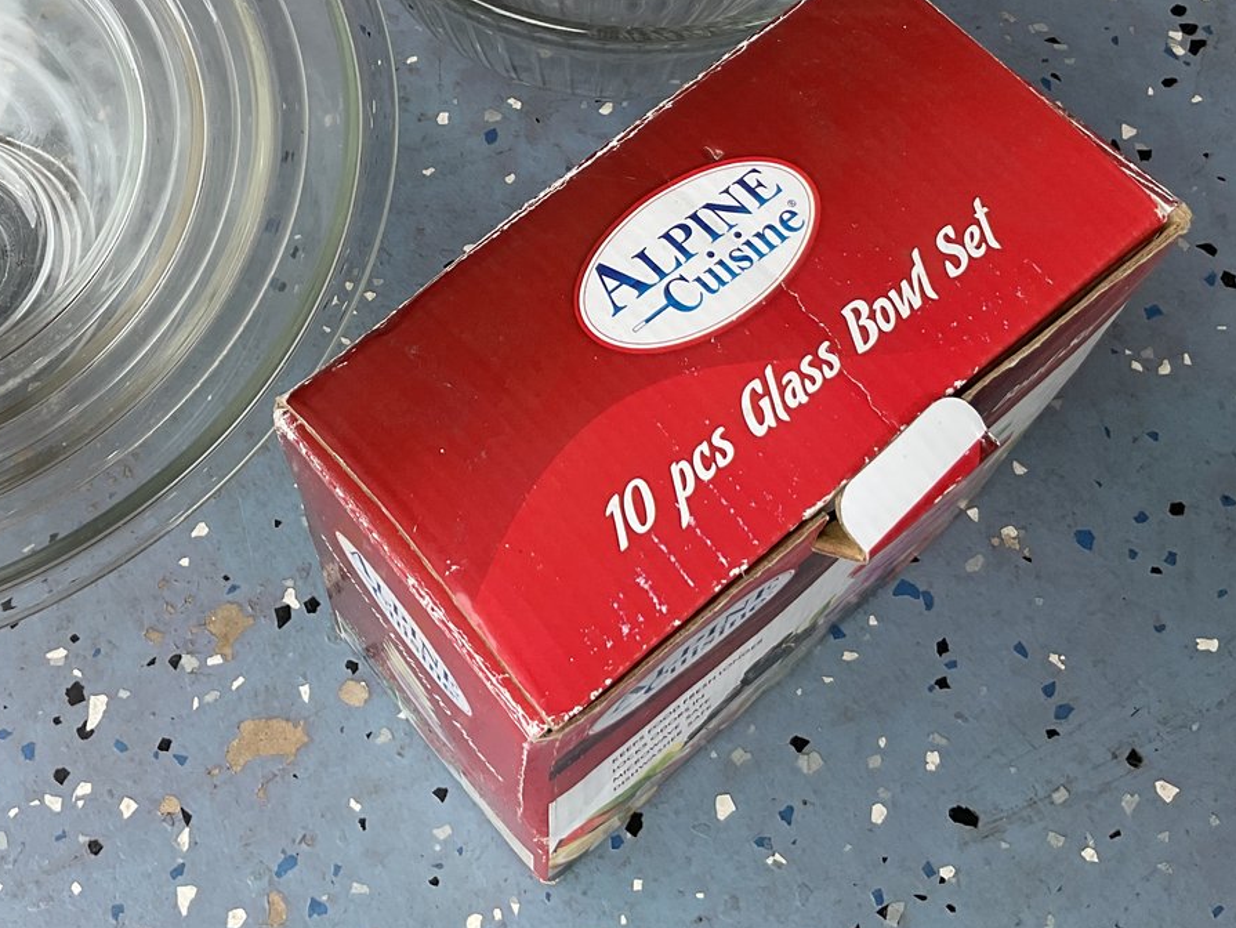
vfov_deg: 29.1
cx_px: 496
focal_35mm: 49
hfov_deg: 38.7
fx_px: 1750
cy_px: 201
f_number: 1.8
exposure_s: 1/287
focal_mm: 3
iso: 16
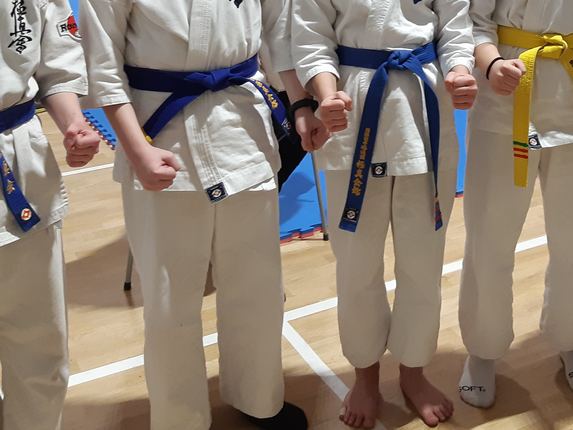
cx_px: 433
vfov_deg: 25.3
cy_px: 40
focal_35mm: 56
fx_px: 927
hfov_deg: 33.6
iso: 160
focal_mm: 3.93
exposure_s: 1/50
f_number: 1.7
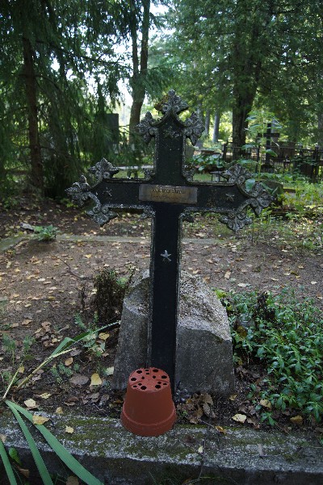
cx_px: 162
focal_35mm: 27
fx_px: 364
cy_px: 242
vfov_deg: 67.4
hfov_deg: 47.9
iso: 100
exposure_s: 1/50
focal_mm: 18
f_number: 3.5
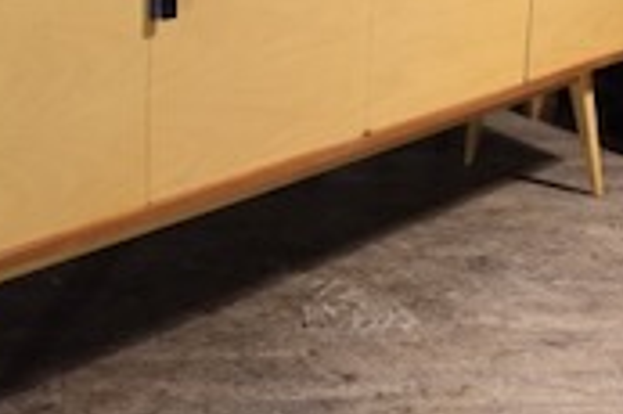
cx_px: 90
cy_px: 117
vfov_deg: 16.8
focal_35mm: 81
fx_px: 1400
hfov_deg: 24.5
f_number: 4.5
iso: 3200
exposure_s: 1/125
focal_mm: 23
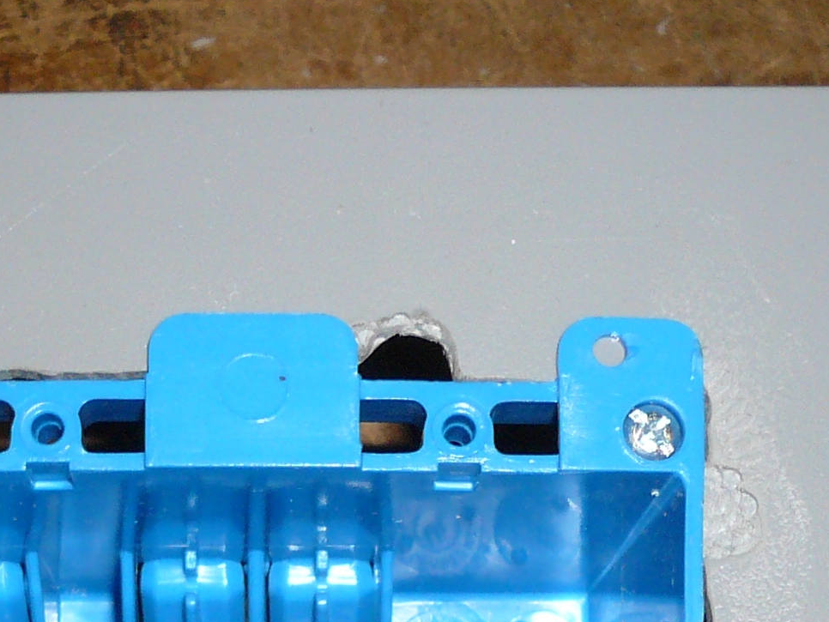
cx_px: 271
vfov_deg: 15.7
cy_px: 825
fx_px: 2132
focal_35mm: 89
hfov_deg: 21.9
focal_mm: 4.6
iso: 100
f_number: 2.8
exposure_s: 1/30
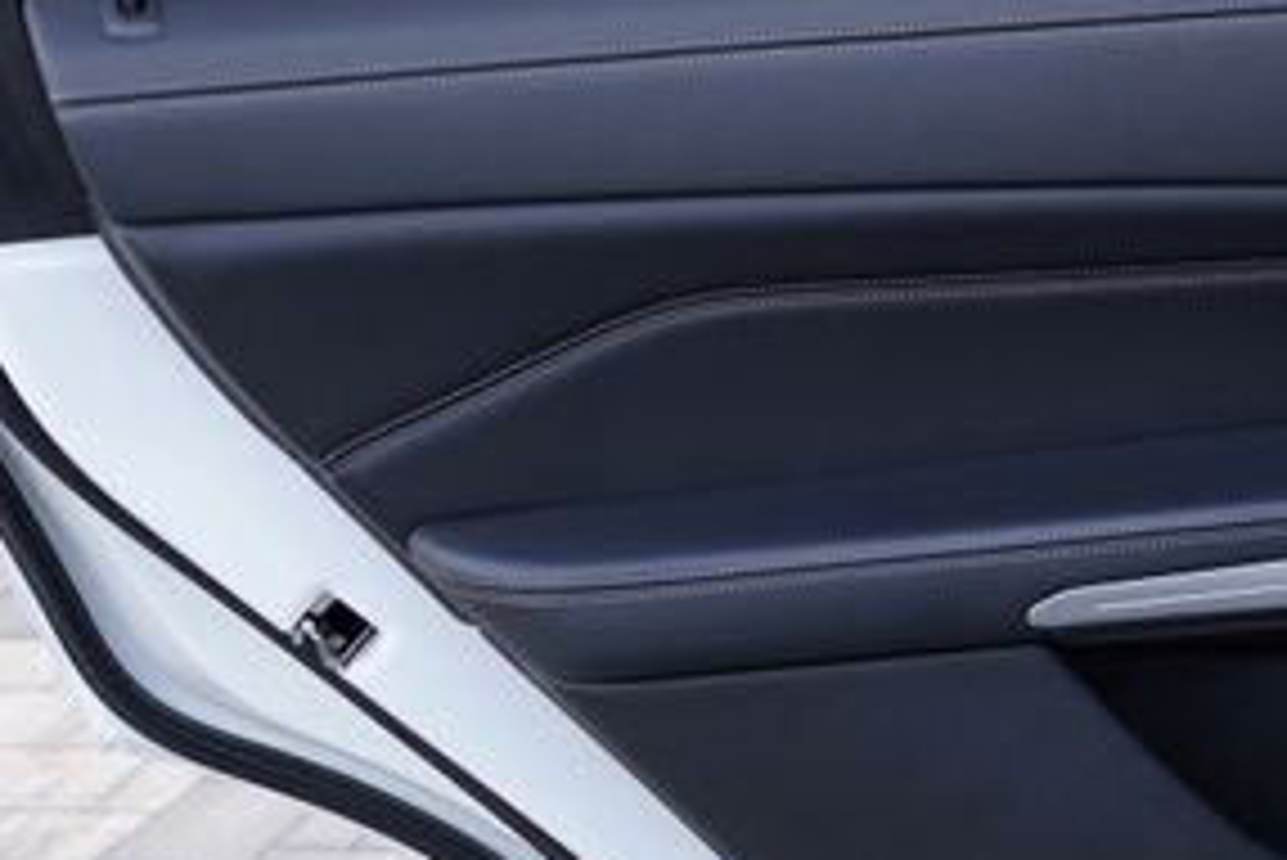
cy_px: 119
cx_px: 1287
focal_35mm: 86
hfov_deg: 22.7
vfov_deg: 15.8
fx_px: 3076
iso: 100
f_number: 2.8
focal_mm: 24
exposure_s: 1/30
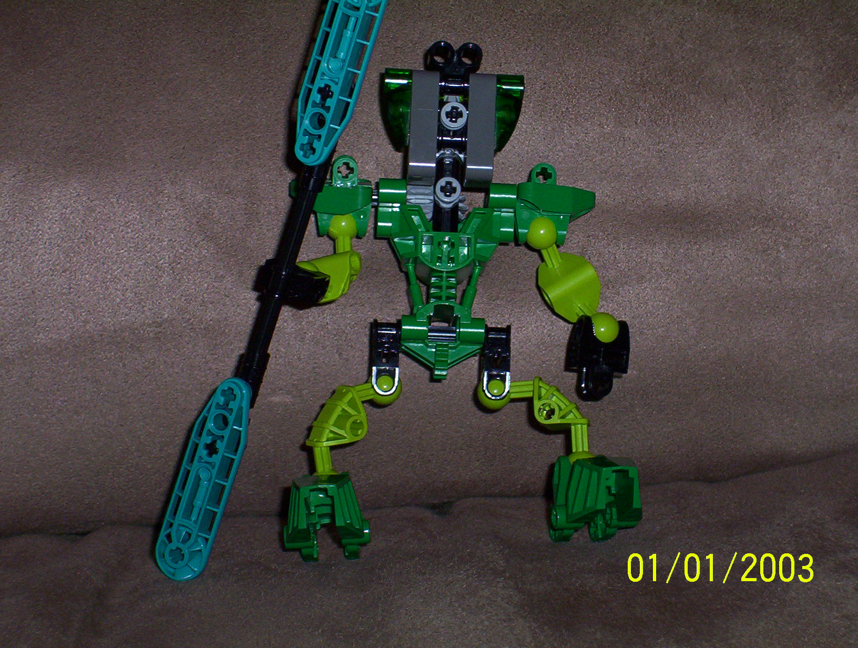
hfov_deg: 15.9
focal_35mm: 124
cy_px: 324
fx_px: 3081
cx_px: 429
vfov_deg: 12.0
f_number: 4.62
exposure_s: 1/125
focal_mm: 16.3
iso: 140
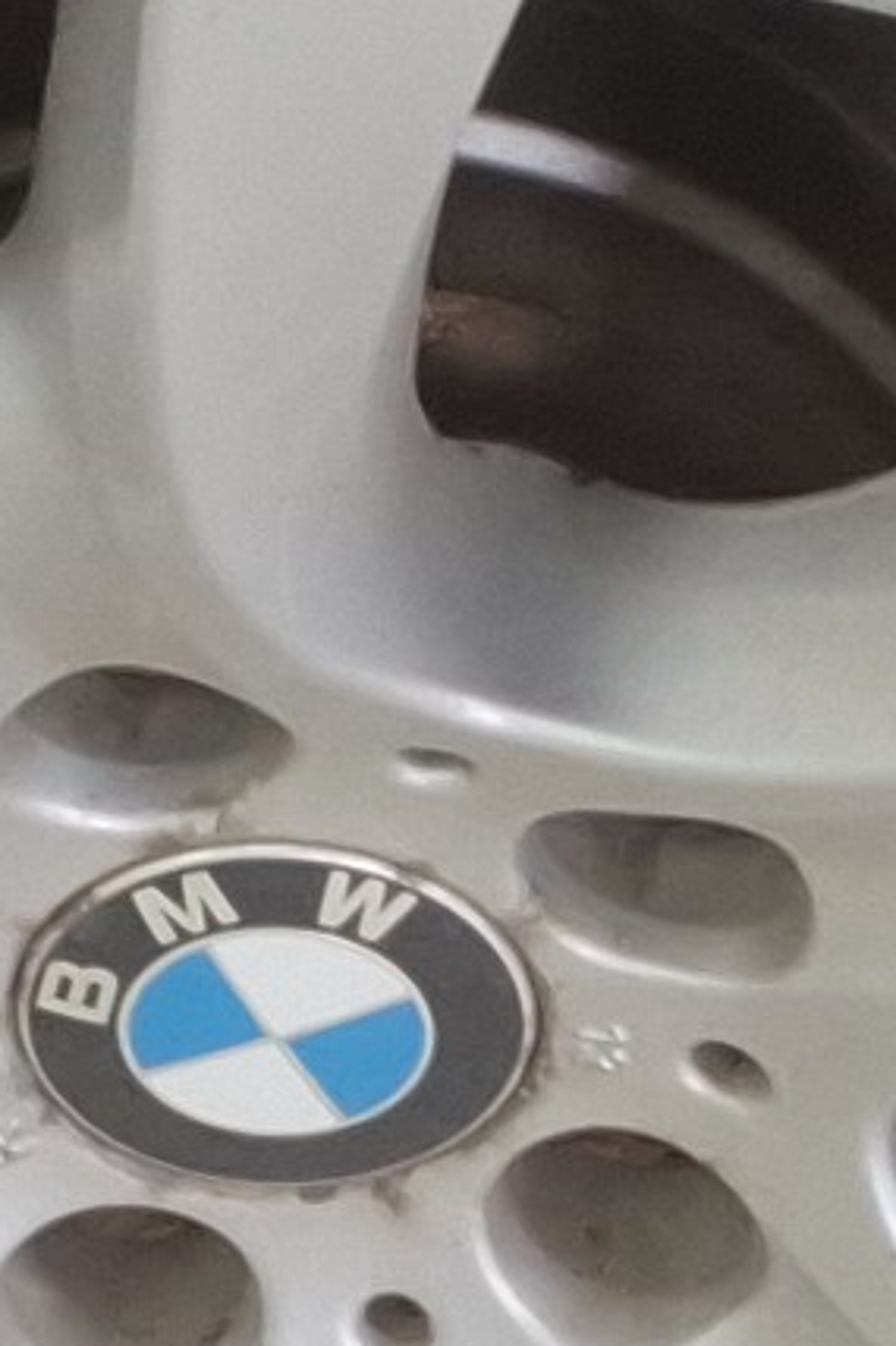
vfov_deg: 9.3
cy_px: 840
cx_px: 346
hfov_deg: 6.2
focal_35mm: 222
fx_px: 8294
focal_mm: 2.91
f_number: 1.9
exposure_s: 1/60
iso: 42
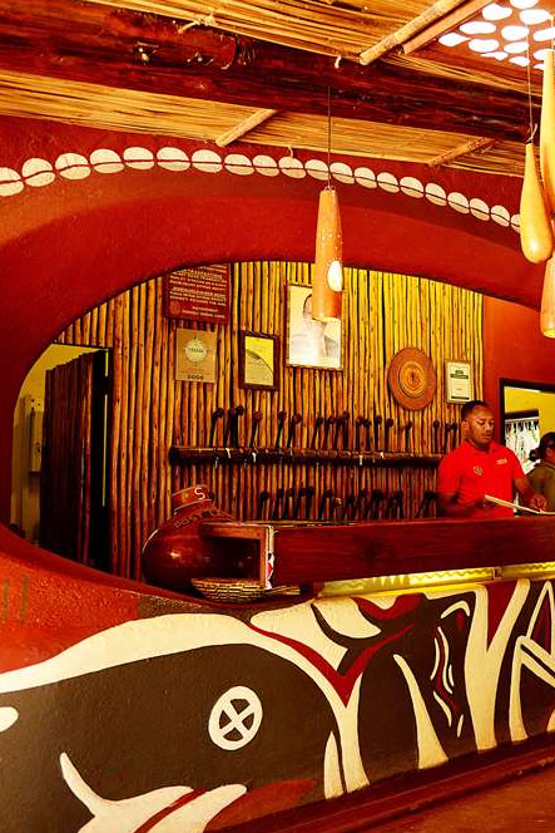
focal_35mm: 37
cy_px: 425
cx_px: 453
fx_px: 855
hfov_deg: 34.7
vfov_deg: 51.9
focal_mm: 24
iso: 160
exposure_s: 1/20
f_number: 2.8
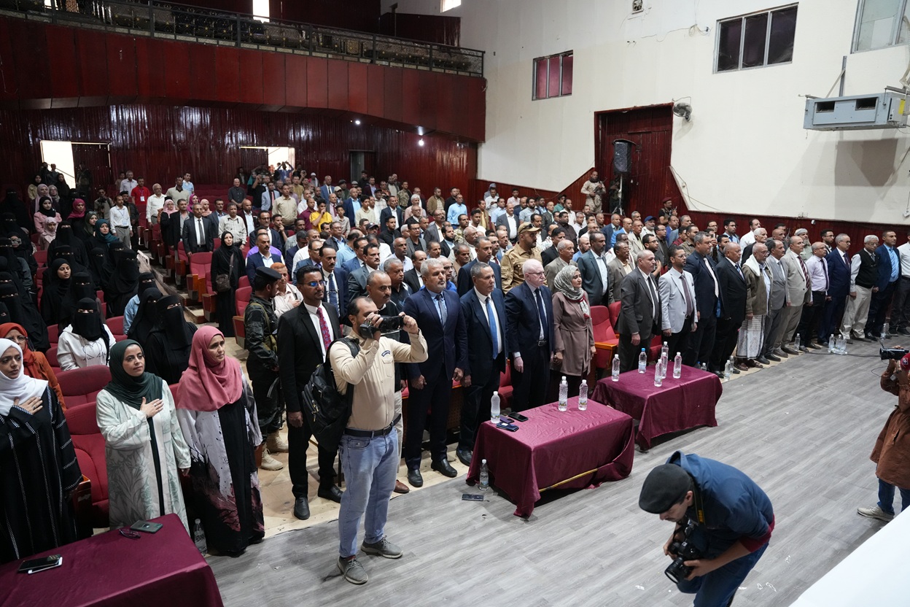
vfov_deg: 53.1
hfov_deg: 73.7
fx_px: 607
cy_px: 304
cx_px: 455
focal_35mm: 24
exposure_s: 1/200
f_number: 2.8
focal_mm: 24
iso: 4000
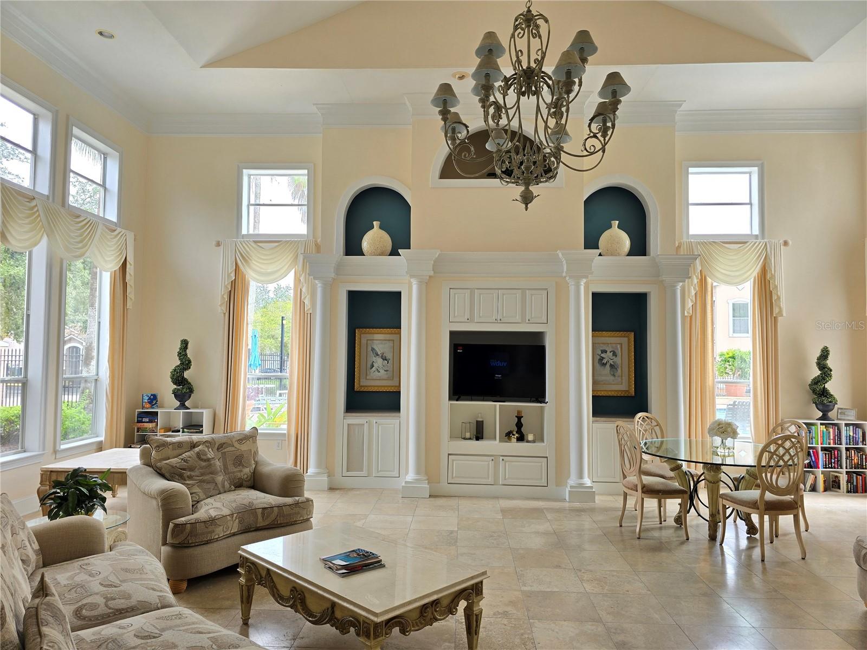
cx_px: 434
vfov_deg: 58.9
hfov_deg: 73.9
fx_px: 576
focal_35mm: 23
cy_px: 325
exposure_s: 1/180
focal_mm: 6.3
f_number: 1.7
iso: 40
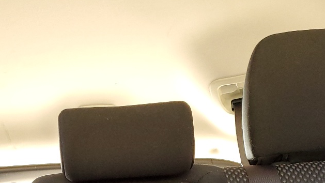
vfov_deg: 15.2
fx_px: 621
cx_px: 99
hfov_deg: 29.1
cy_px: 295
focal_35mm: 72
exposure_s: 1/60.2
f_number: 1.5
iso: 158
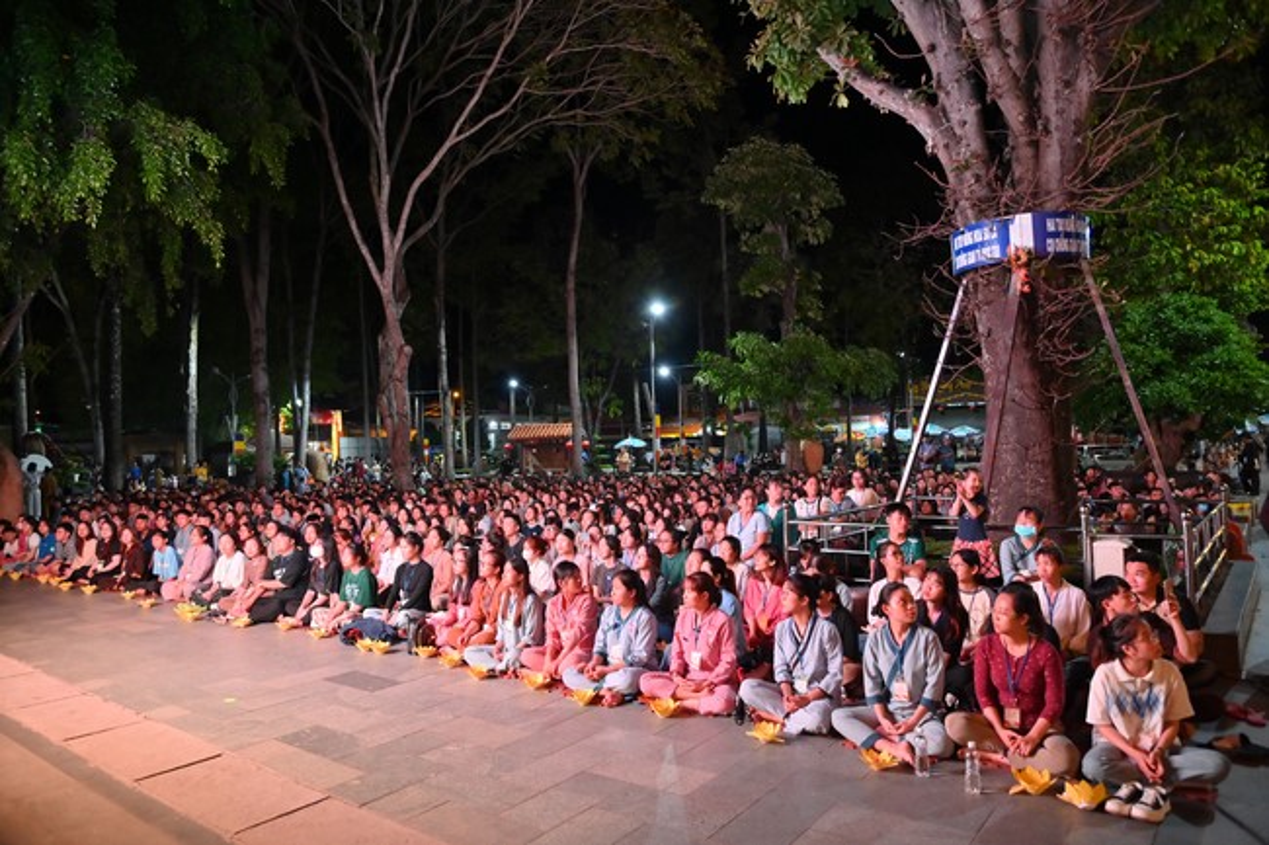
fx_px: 846
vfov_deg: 53.1
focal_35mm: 24
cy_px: 422
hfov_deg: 73.8
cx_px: 634
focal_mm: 24
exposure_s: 1/80
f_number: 4
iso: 1600
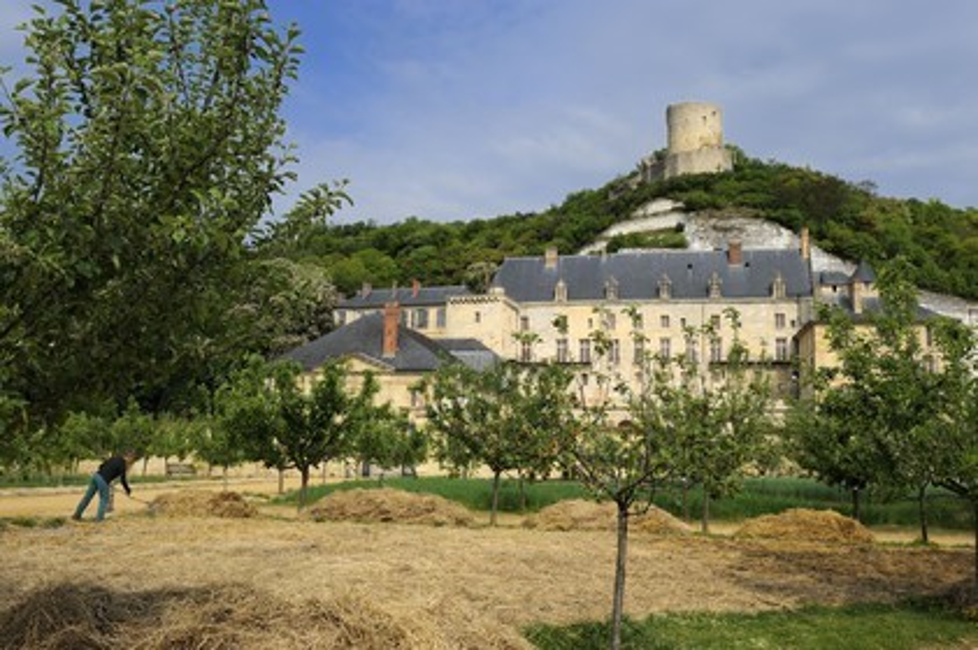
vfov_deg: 41.1
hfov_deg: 58.8
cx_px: 489
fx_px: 869
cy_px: 325
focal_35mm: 32
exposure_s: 1/160
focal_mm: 32
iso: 200
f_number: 14
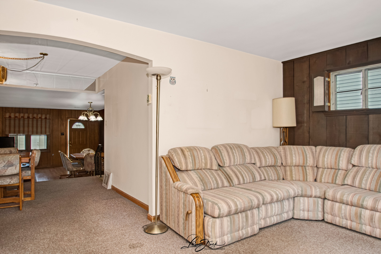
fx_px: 233
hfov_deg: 78.6
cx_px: 190
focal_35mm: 22
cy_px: 127
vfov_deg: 57.2
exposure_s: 1/1250
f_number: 8
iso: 400
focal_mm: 15
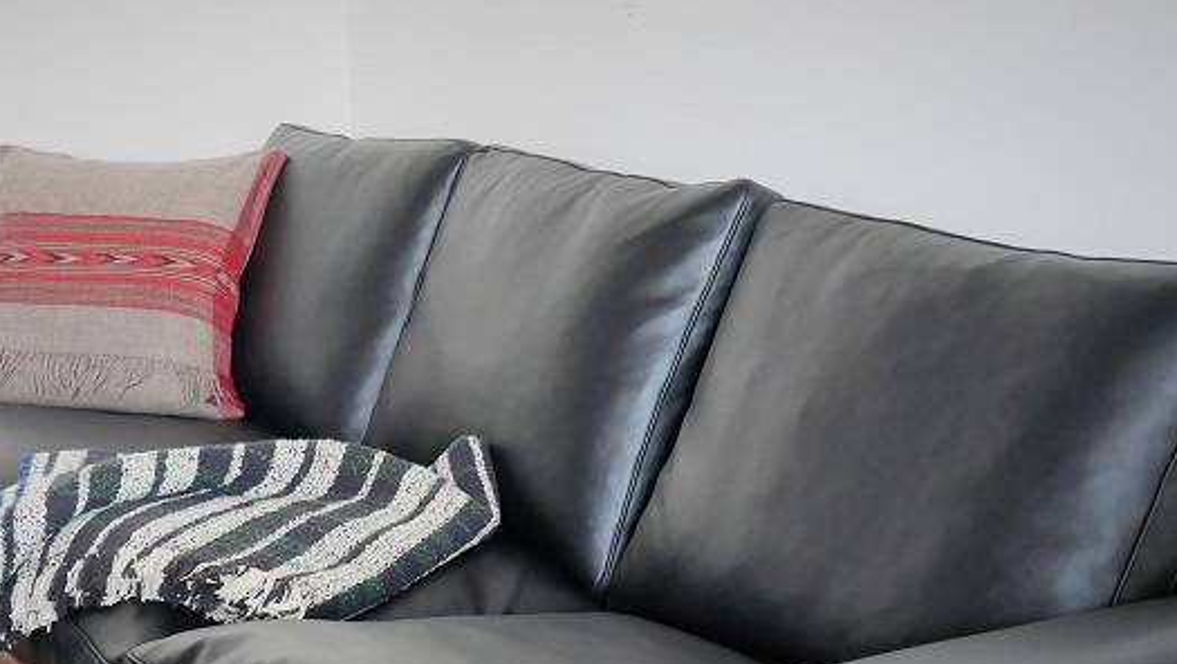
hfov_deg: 34.3
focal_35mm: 61
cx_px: 564
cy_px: 769
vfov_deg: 18.8
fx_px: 1905
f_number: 3.9
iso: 1250
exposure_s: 1/60
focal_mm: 16
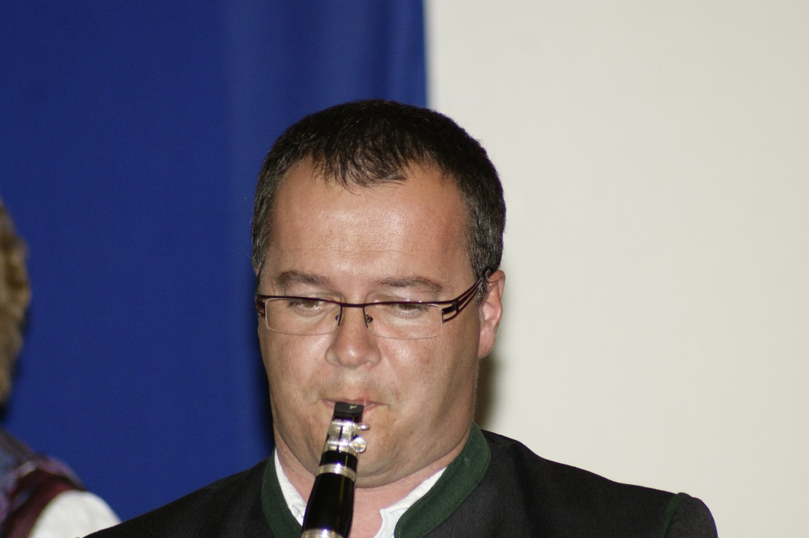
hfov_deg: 4.5
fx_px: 10263
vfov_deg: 3.0
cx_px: 345
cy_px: 319
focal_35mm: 457
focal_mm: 250
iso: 400
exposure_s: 1/125
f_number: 5.6
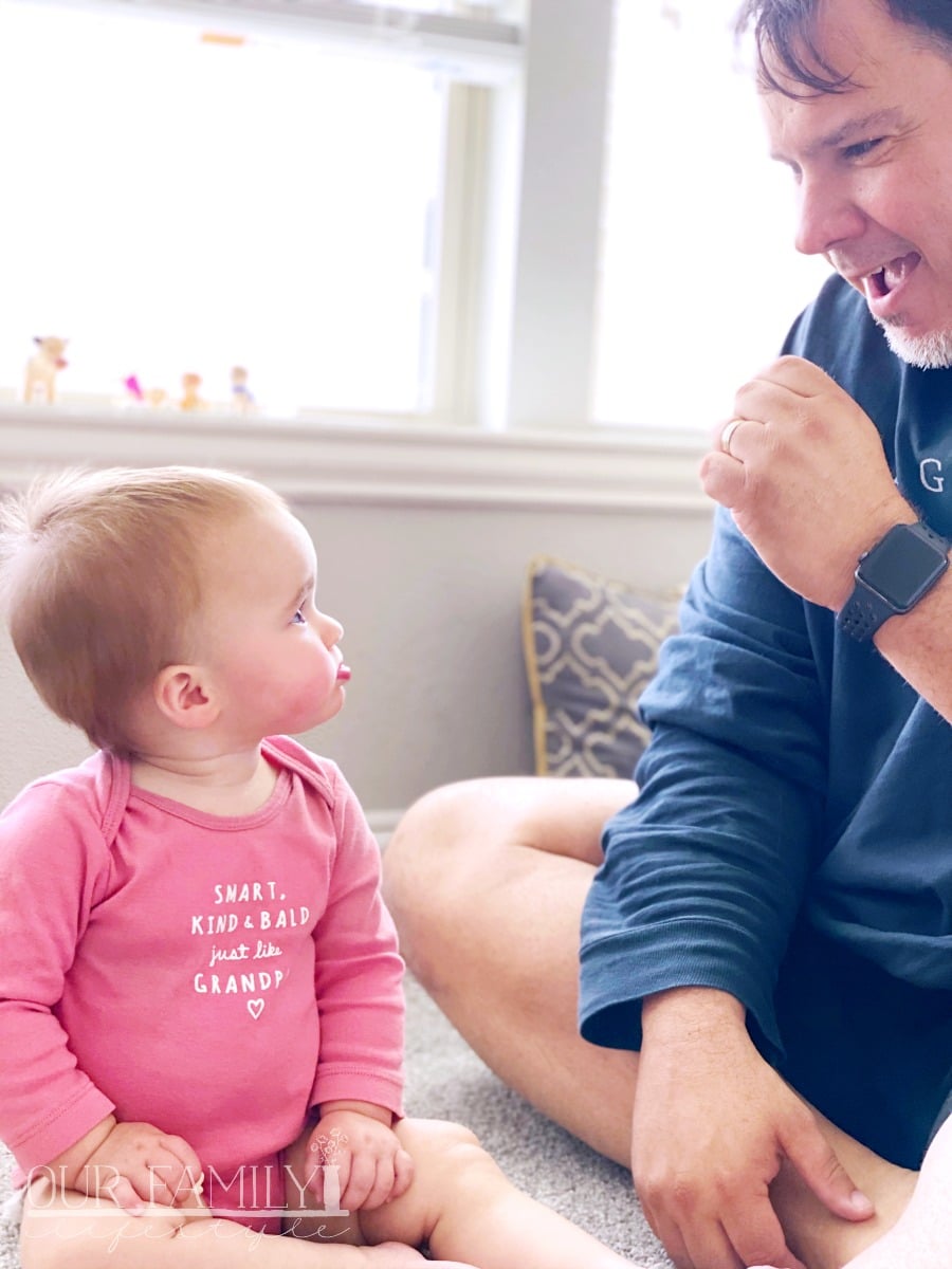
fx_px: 1907
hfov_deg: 28.0
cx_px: 476
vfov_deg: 36.8
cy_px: 634
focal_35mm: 52
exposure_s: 1/40
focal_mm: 6
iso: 200
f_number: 2
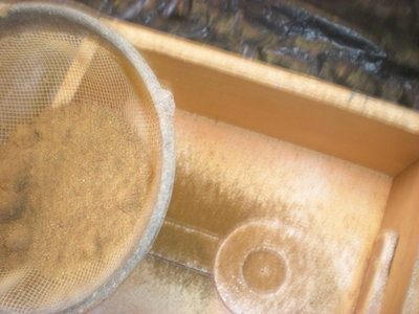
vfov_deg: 37.7
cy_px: 157
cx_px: 210
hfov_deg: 49.0
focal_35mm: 38
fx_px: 460
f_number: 3.1
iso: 400
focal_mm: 6.3
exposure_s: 1/7.5
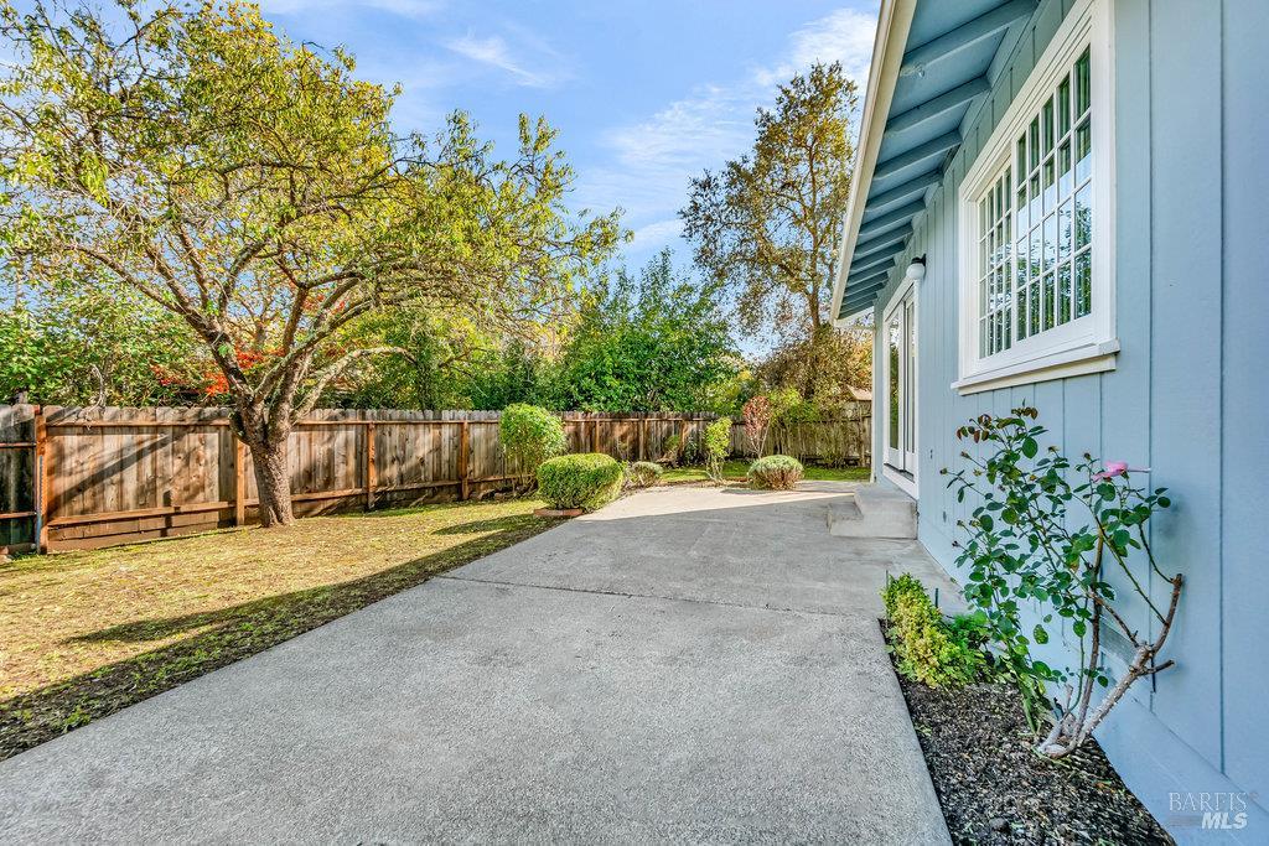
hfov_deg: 100.4
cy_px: 423
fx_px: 529
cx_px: 634
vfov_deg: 77.3
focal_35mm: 15
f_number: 8
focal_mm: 10
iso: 100
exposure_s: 1/60
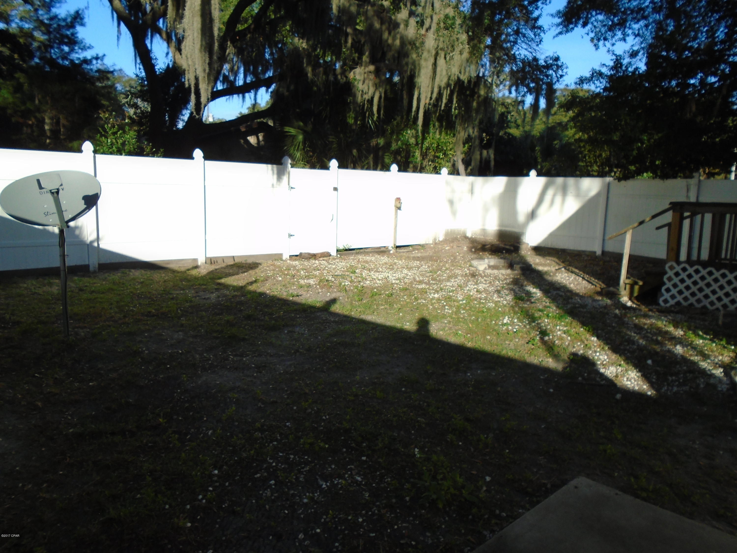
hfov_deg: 67.3
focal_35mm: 26
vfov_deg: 53.1
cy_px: 276
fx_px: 554
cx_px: 368
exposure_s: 1/800
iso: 100
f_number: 3.2
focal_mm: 4.6
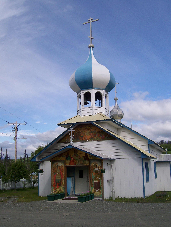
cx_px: 86
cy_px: 114
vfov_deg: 51.4
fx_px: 237
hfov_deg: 39.7
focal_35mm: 36
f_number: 4.8
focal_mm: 6
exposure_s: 1/826
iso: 80
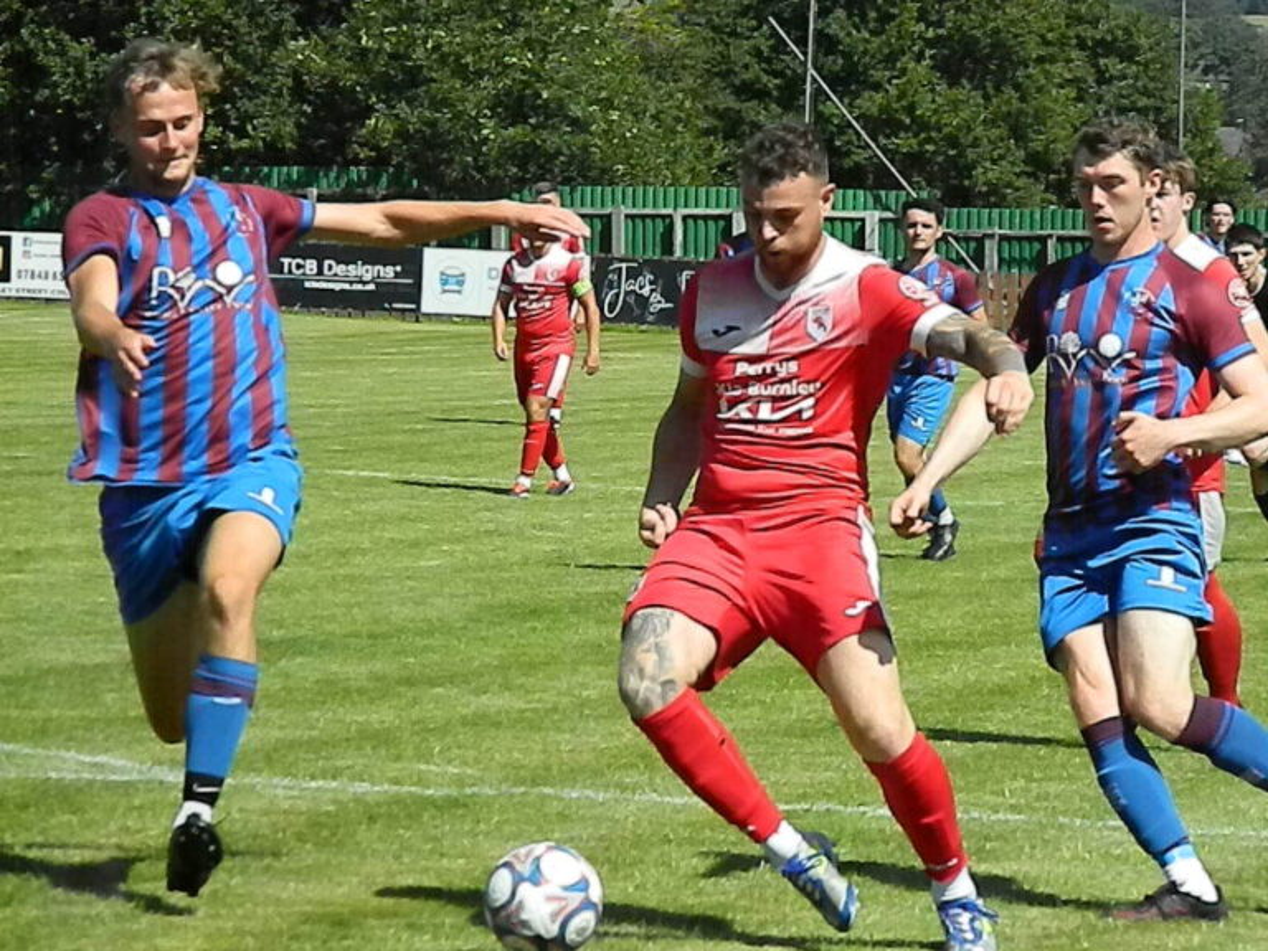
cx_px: 634
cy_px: 476
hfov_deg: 9.0
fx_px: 8095
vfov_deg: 6.7
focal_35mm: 221
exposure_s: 1/1600
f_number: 5.4
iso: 400
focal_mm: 39.7
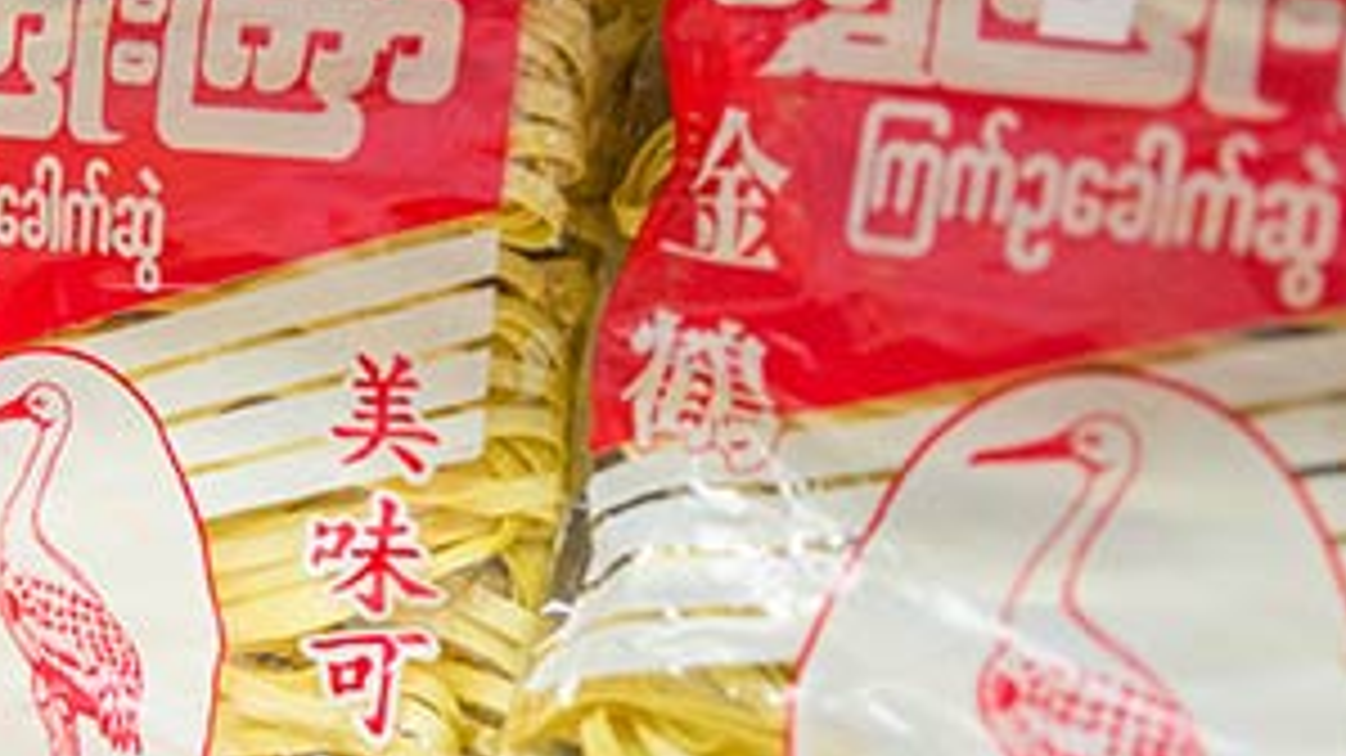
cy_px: 407
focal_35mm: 61
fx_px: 2177
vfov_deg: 19.7
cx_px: 122
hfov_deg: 32.6
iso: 1250
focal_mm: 30
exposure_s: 1/180
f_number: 3.3
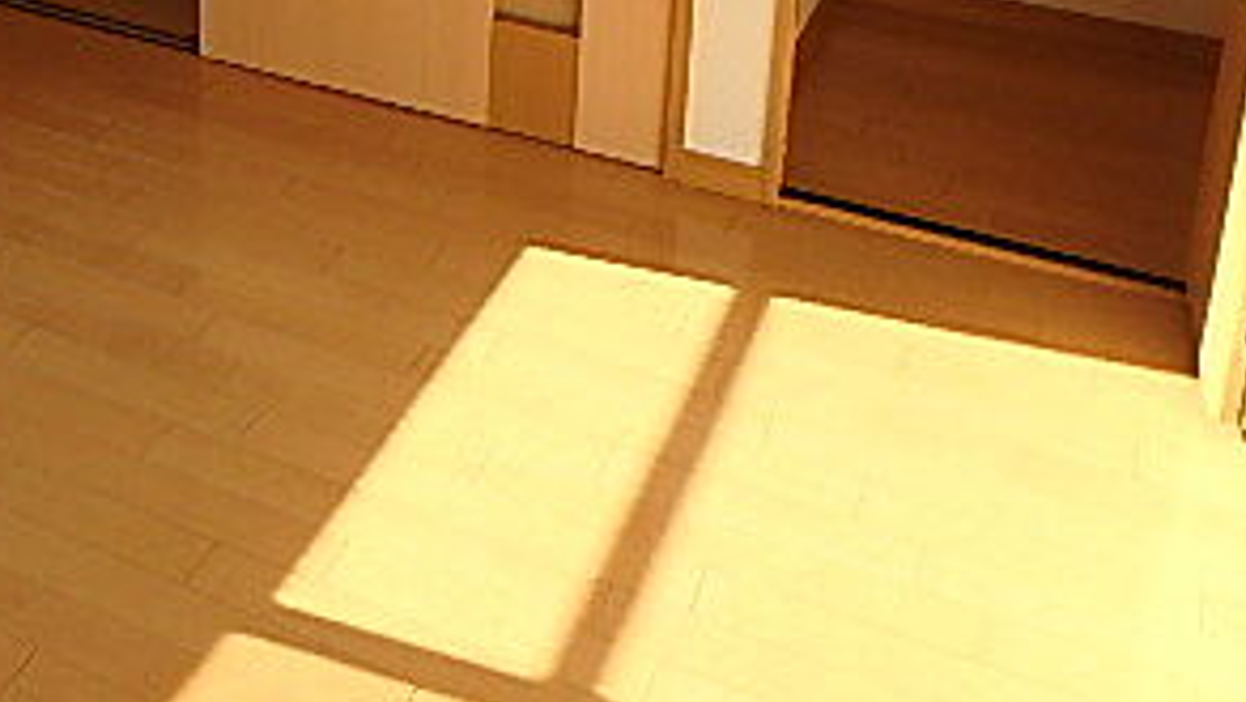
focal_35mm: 50
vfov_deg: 21.4
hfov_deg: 39.4
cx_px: 213
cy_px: -247
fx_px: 1652
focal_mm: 3.7
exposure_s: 1/200
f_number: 3.5
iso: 125
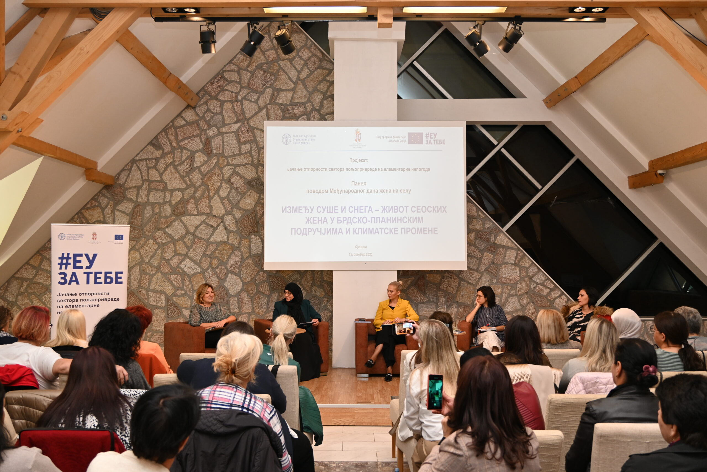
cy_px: 236
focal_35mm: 34
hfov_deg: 56.1
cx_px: 354
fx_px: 663
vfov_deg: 39.2
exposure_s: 1/60
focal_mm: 22.5
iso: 400
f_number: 4
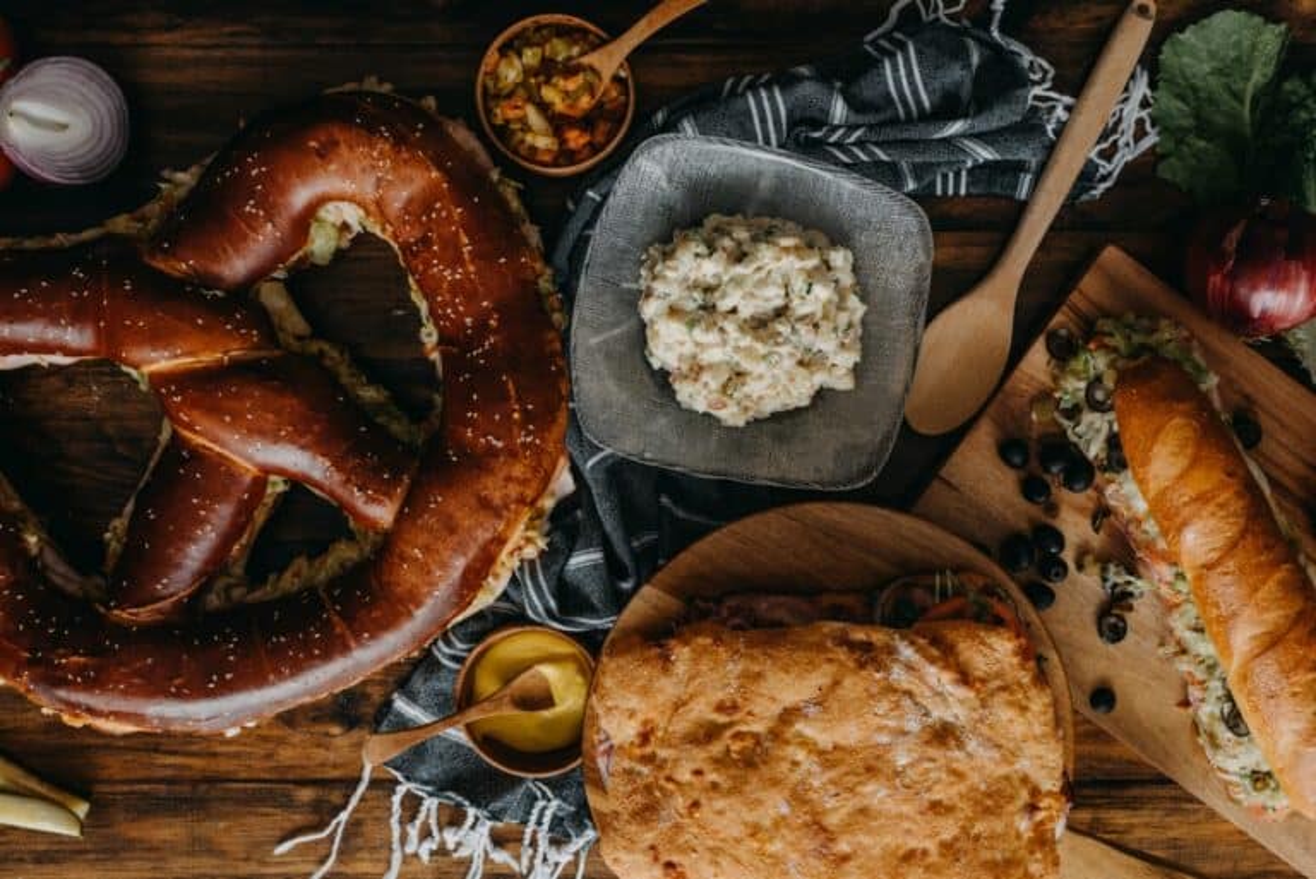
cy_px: 440
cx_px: 658
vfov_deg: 37.9
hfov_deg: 54.4
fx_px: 1280
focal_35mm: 35
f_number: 4
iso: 400
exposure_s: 1/200
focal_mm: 35
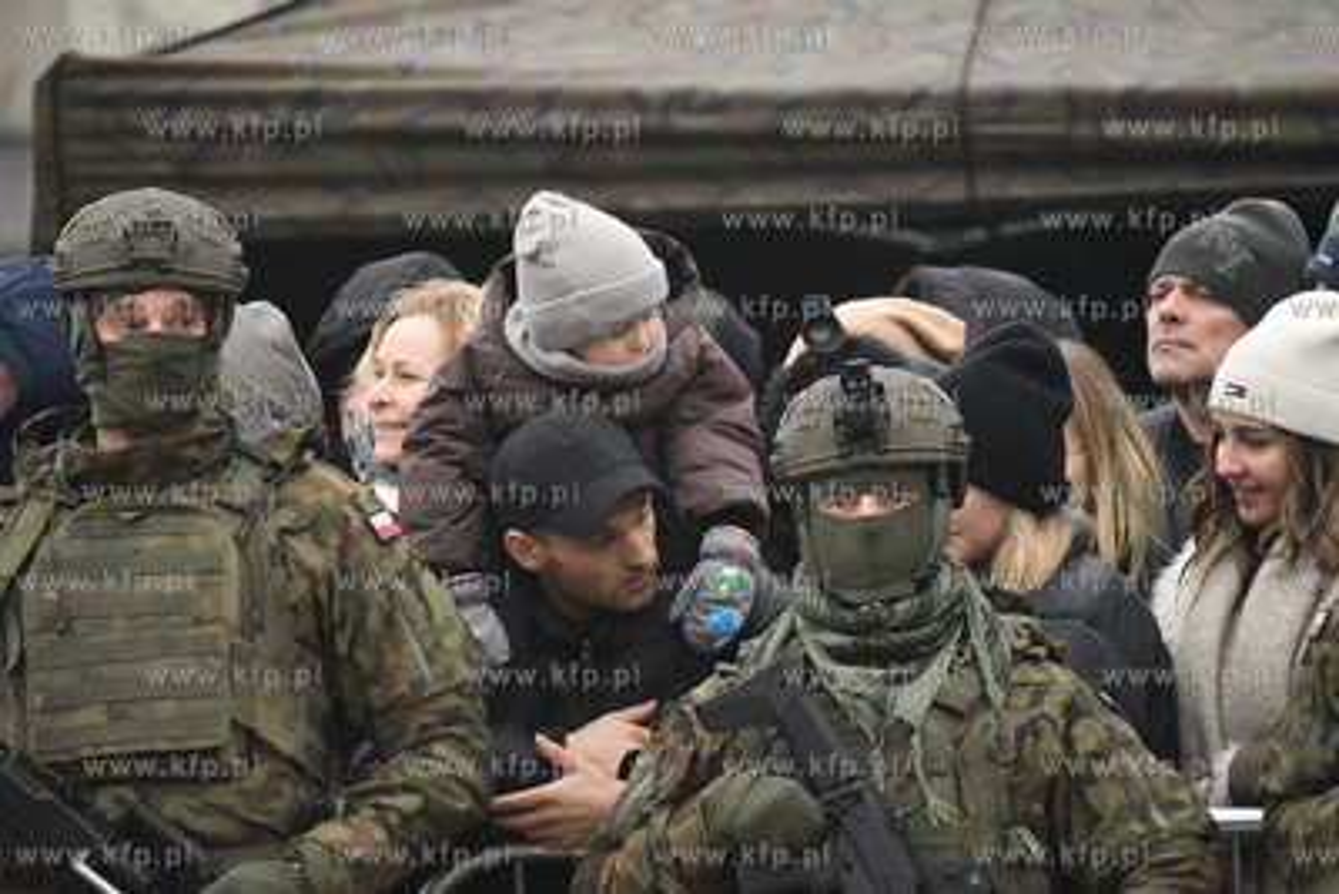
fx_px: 15068
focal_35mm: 405
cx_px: 670
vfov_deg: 3.4
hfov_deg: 5.1
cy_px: 447
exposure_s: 1/3200
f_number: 5.6
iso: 12800
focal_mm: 270
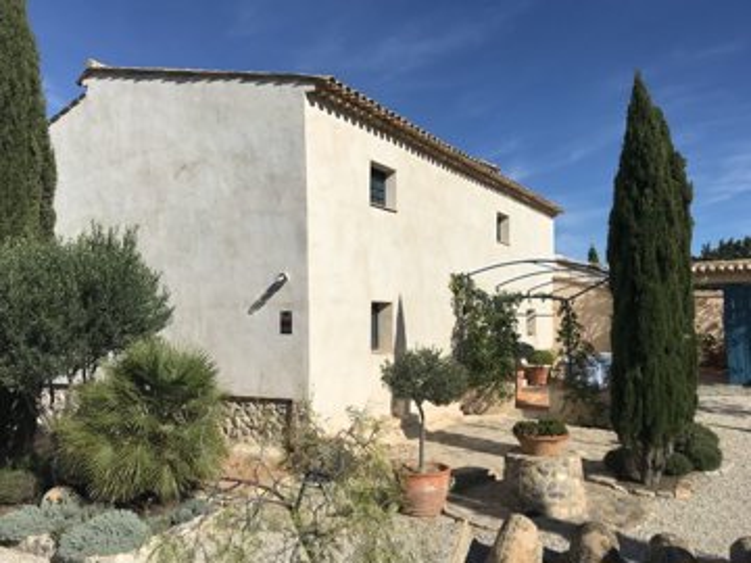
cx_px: 376
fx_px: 607
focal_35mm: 28
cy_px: 282
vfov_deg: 49.7
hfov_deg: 63.4
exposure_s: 1/5988
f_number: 1.8
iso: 25
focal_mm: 3.99
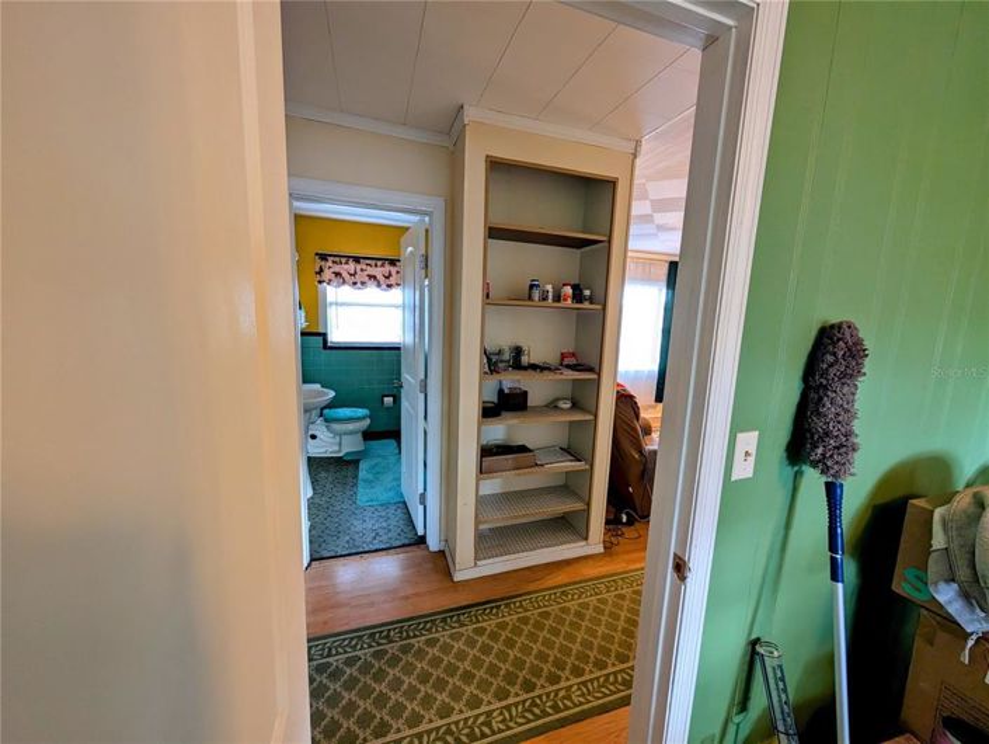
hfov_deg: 110.5
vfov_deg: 94.6
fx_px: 343
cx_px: 494
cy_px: 372
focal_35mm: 12
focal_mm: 2.02
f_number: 1.7
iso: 178
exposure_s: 1/60
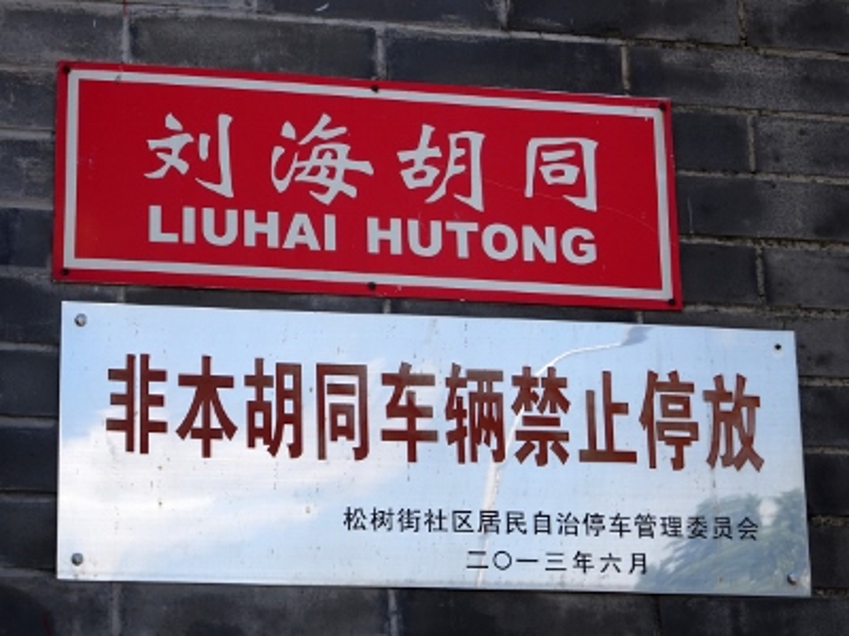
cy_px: 318
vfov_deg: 14.5
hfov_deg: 19.3
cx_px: 424
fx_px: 2502
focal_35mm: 102
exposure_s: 1/200
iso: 80
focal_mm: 17.49
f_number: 5
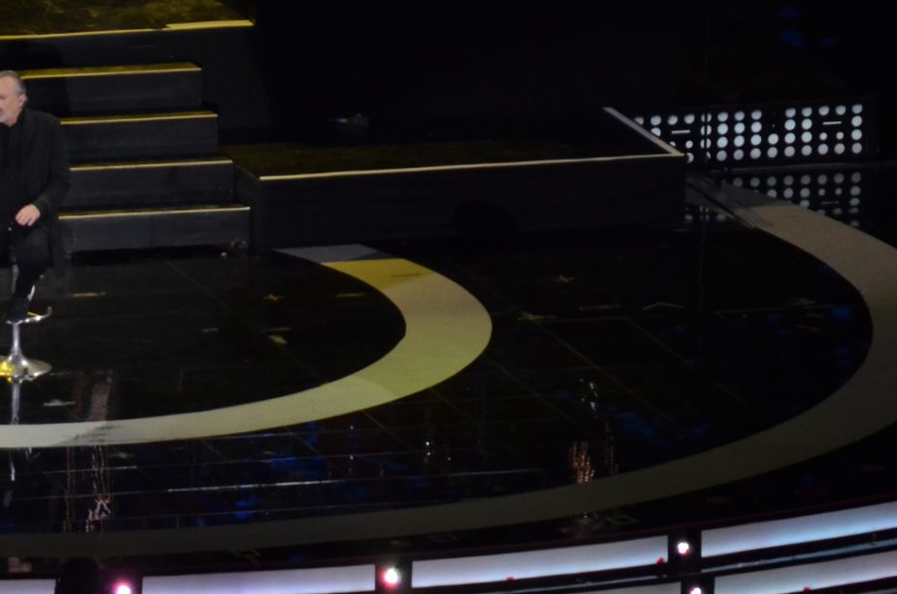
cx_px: 16
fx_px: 16535
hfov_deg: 3.1
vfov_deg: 2.1
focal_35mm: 665
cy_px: 148
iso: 1000
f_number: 5.6
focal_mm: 200
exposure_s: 1/125
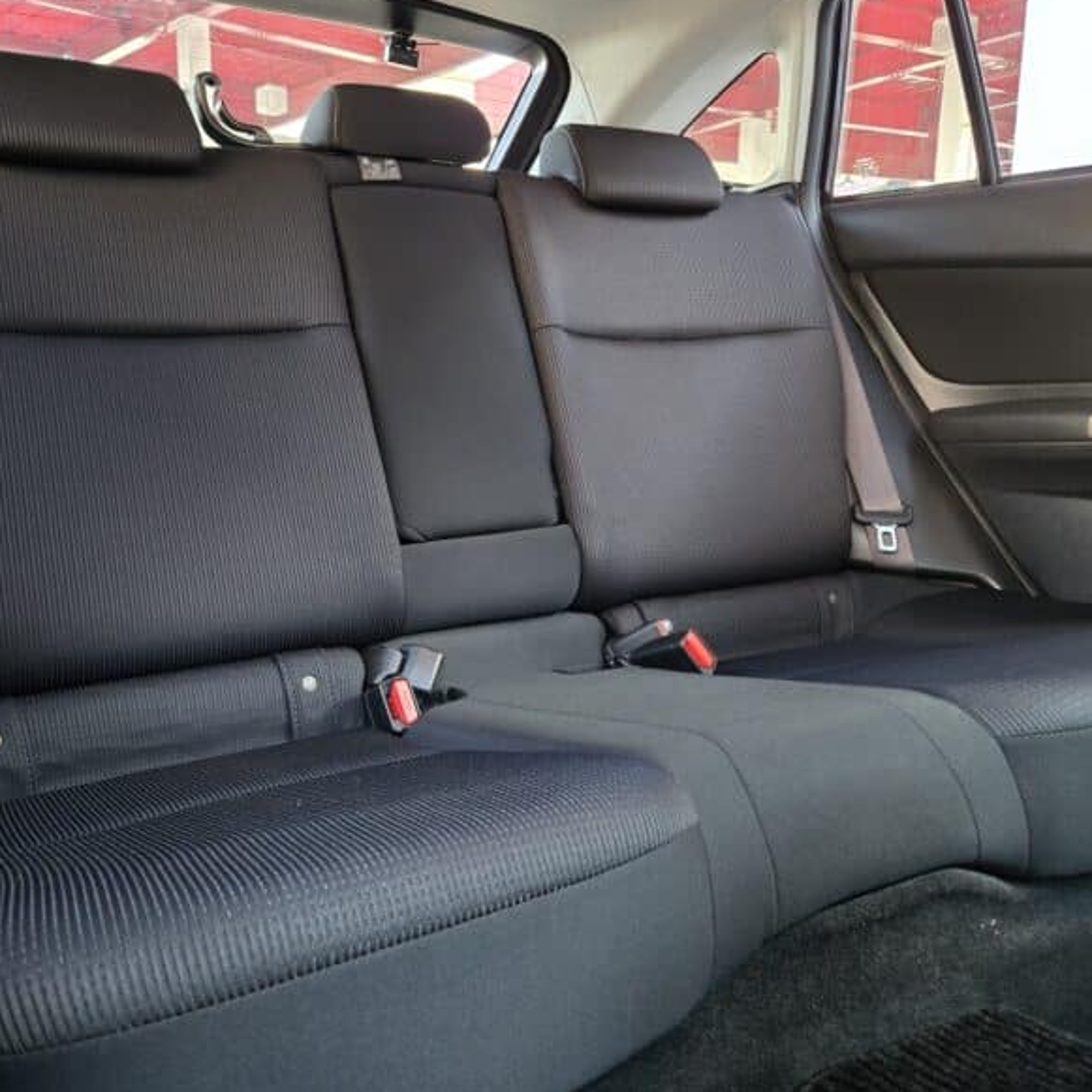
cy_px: 551
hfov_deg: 56.8
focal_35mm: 28
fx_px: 999
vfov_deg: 57.3
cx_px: 432
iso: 1600
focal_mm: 5.4
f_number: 1.8
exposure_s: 1/50
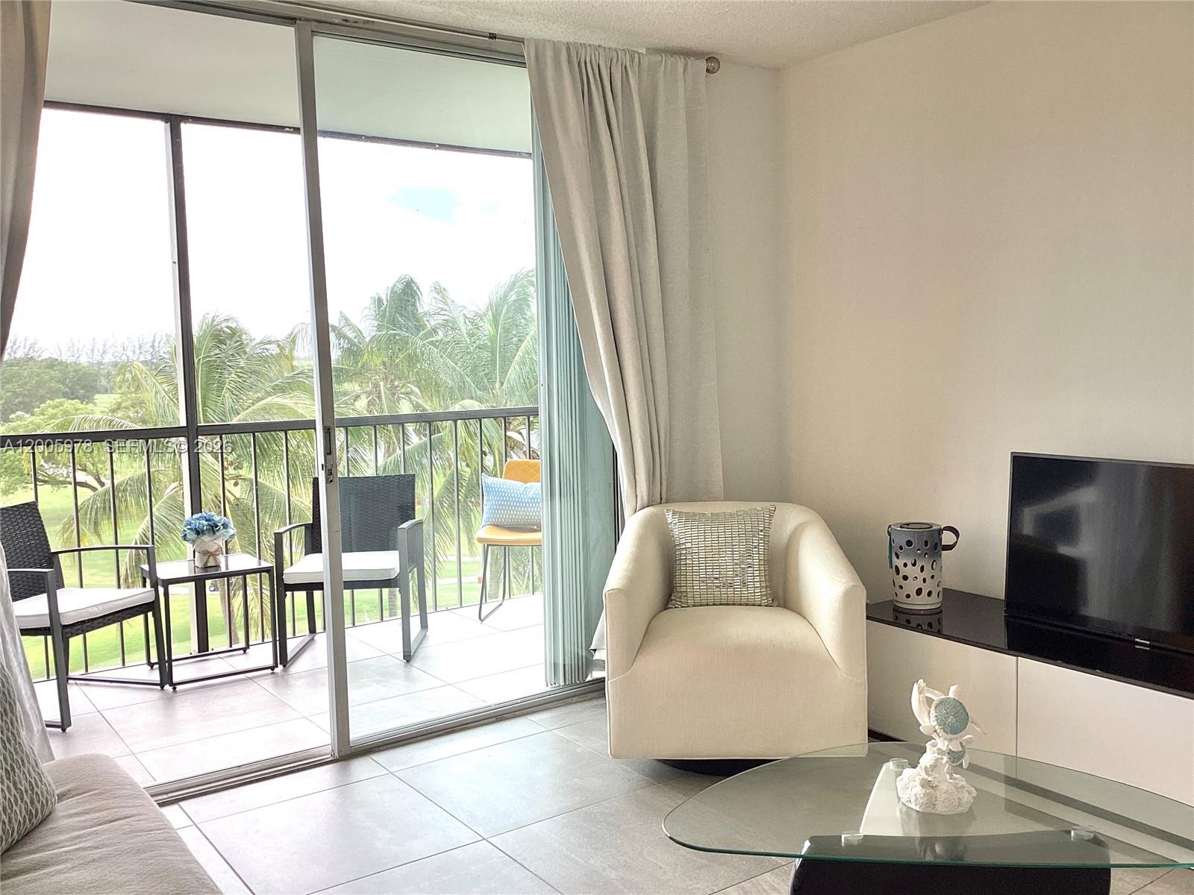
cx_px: 597
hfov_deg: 58.4
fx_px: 1069
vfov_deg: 45.4
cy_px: 448
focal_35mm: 31
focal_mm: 3.3
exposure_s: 1/120
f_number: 2.4
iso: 25
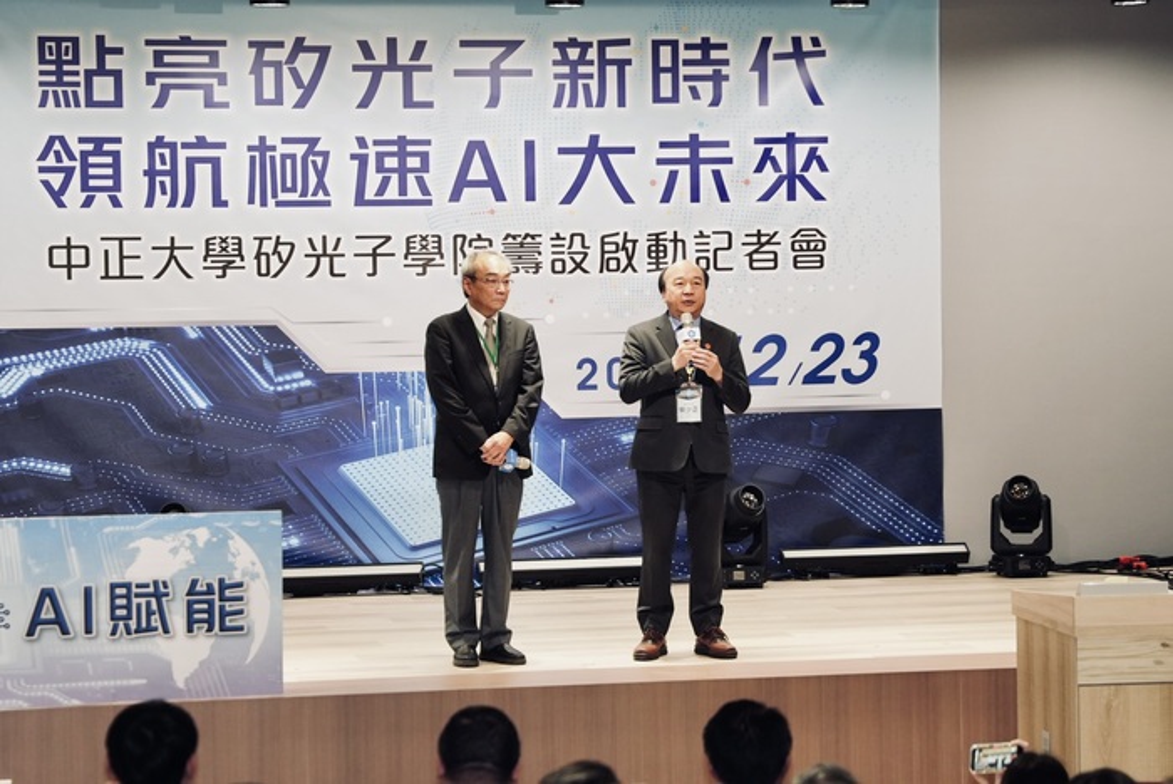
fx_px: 3424
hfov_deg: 19.4
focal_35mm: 105
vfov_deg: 13.1
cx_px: 586
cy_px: 392
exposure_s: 1/160
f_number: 2.8
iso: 640
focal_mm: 70
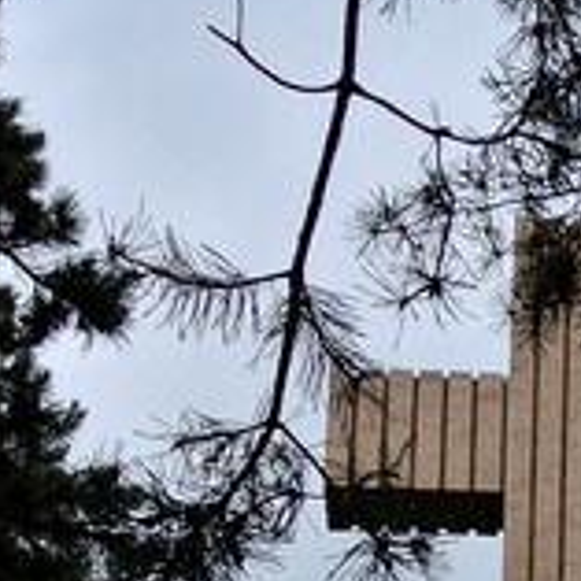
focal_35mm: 126
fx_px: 2393
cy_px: 936
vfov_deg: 12.9
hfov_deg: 13.3
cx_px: 785
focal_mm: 11
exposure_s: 1/160
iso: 100
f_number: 3.5
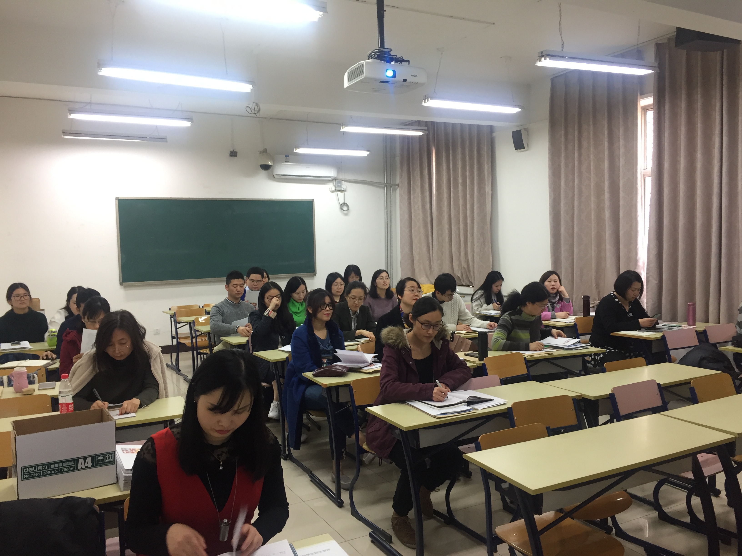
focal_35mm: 29
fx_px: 622
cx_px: 371
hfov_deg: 61.7
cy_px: 278
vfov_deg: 48.2
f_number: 2.2
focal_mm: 4.15
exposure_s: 1/33
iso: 100
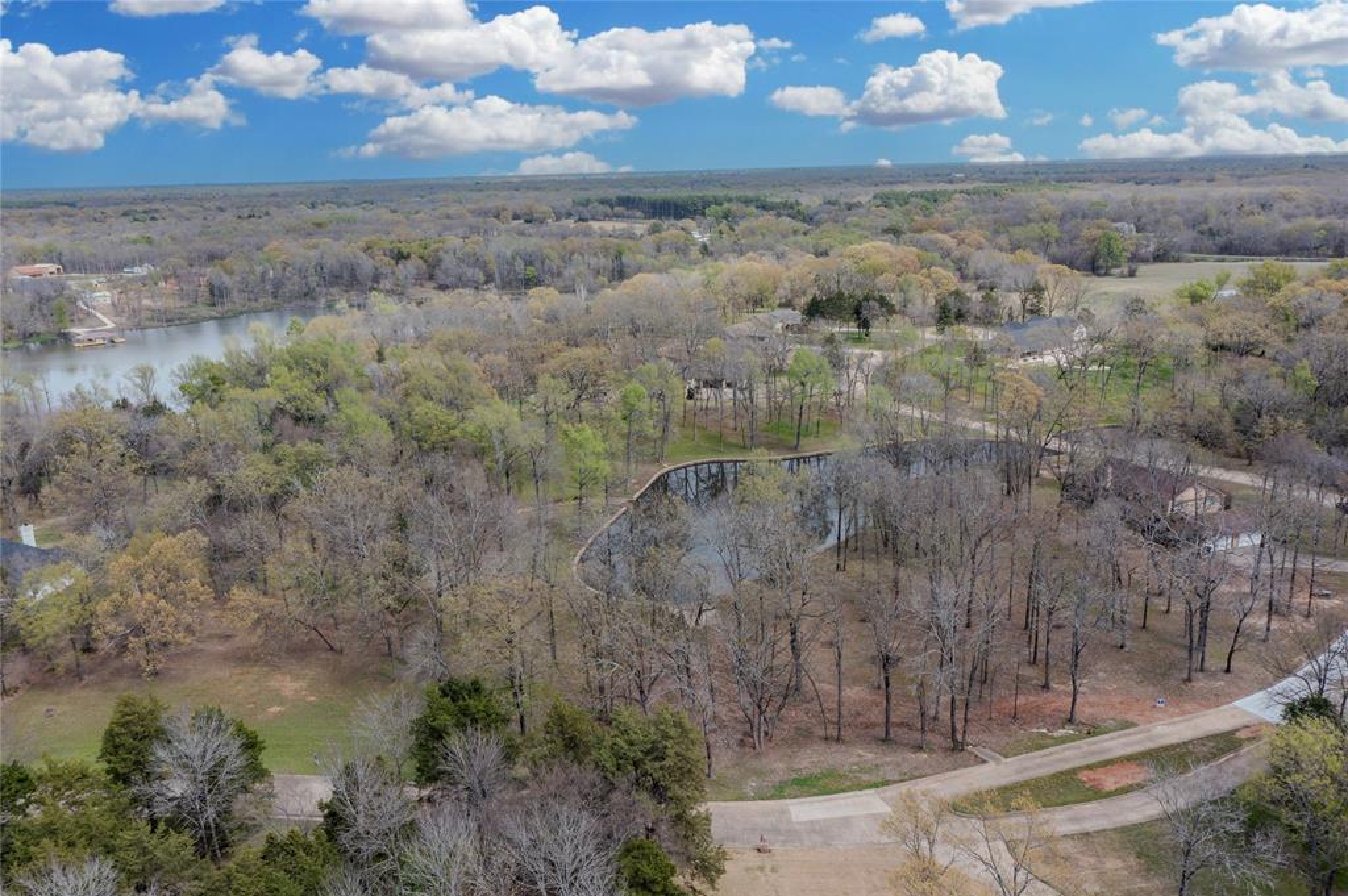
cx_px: 674
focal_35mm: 28
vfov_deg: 46.3
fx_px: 1048
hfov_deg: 65.5
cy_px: 448
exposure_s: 1/200
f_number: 5
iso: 100
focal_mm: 10.26
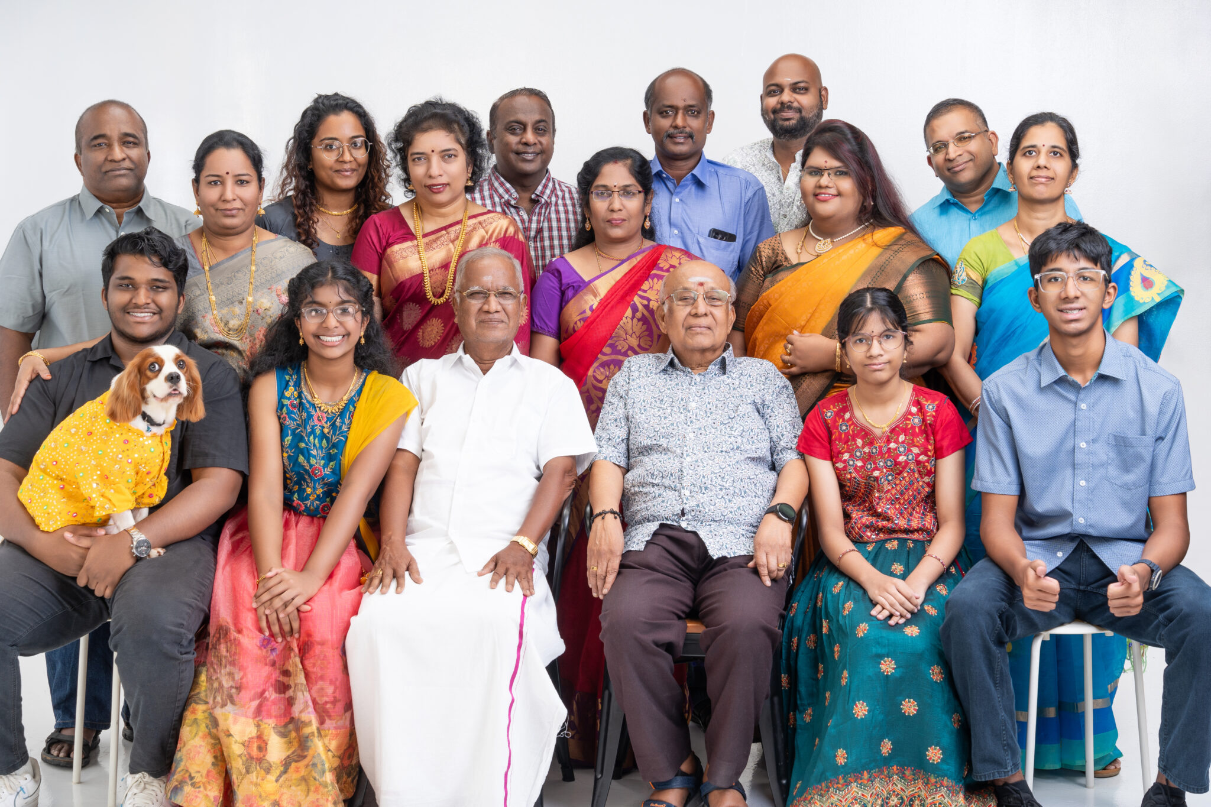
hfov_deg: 32.4
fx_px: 2085
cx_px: 606
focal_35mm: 62
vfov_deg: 21.9
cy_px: 404
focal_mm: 62
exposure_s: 1/125
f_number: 8
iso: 100
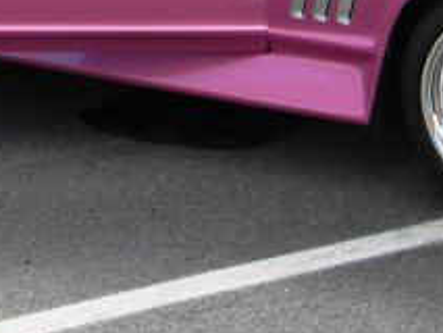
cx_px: 385
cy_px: -117
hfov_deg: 14.5
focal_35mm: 135
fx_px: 1729
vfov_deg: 10.7
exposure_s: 1/305
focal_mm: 6.4
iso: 80
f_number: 3.7
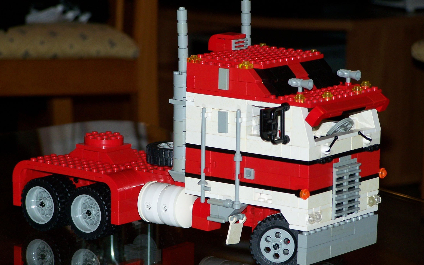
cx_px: 211
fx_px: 2080
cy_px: 150
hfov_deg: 11.6
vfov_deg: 7.3
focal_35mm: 180
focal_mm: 28
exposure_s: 1/125
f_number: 3.2
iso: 80
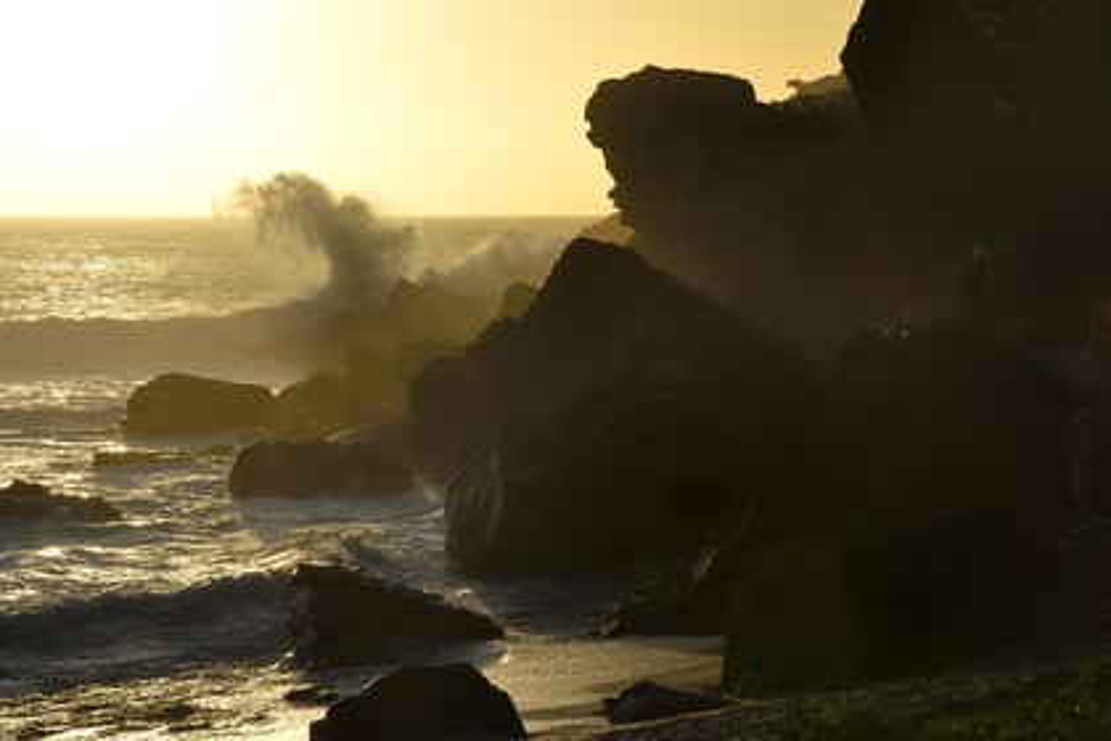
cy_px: 370
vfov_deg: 12.5
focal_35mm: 110
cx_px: 556
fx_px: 3394
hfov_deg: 18.6
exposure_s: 1/250
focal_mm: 110
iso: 200
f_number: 22
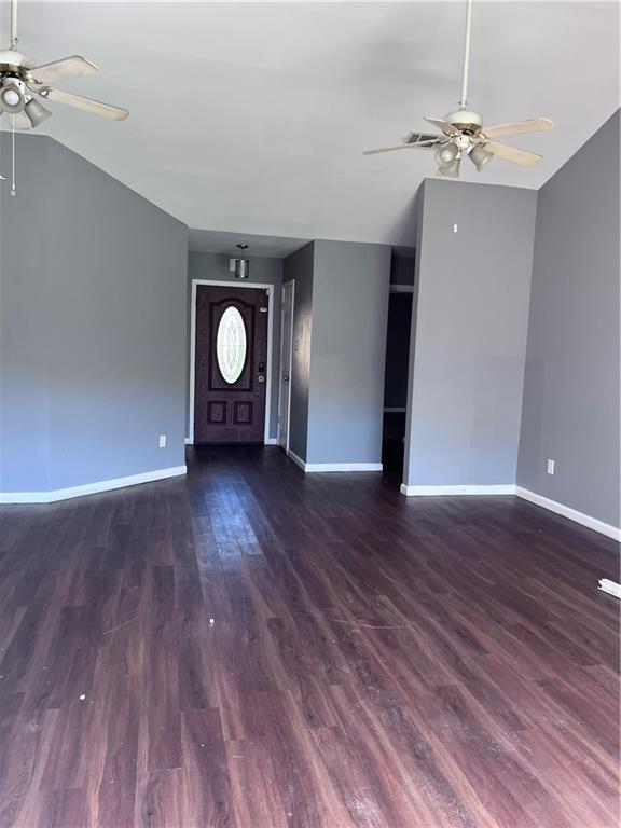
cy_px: 414
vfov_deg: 67.3
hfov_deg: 53.1
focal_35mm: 26
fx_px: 622
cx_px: 310
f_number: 1.6
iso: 100
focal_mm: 5.1
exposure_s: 1/121
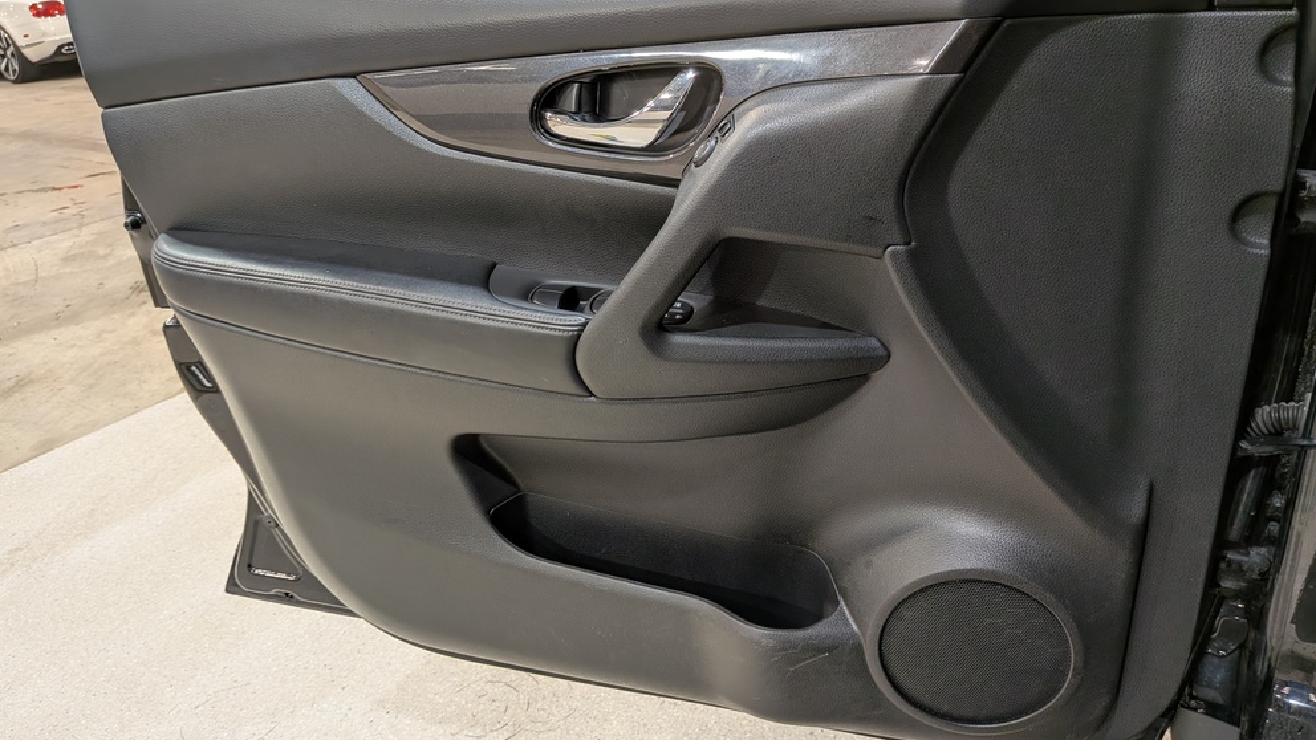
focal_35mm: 27
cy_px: 357
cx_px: 641
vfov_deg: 42.9
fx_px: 942
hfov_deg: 69.8
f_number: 1.7
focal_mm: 4.53
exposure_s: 1/60
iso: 61
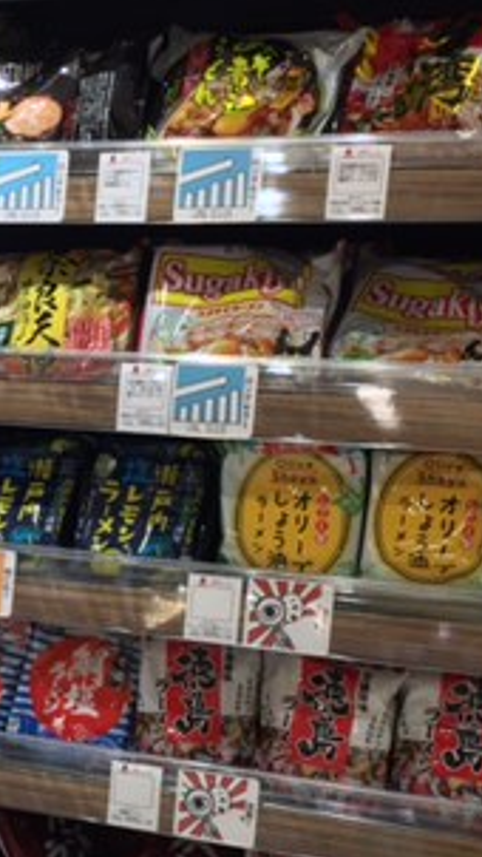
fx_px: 1521
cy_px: 568
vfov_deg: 31.2
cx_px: -116
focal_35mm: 67
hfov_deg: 17.1
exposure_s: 1/40
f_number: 2.2
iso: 32
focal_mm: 4.15
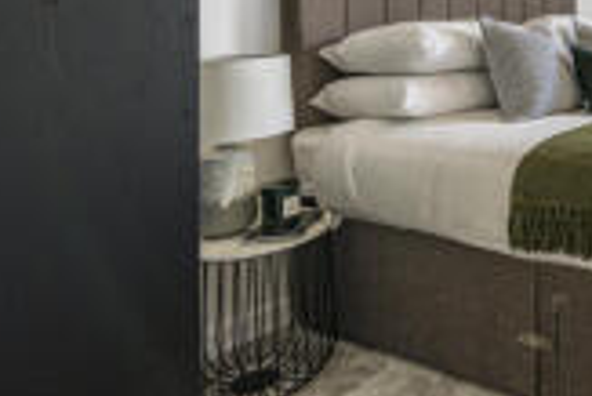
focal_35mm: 35
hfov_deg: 40.5
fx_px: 576
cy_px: 16
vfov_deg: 35.0
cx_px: 690
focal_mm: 12
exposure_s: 1/13
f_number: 8
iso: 100
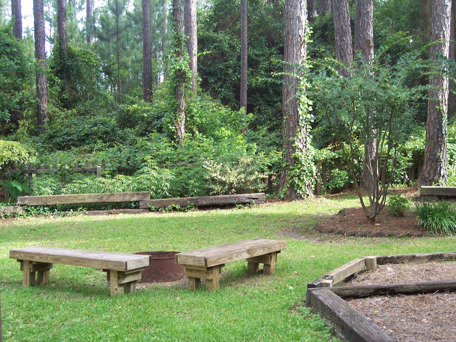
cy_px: 171
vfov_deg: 28.0
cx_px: 228
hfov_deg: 36.8
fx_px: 685
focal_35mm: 52
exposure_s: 1/90
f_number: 4
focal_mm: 10.7
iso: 100
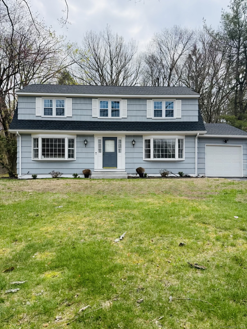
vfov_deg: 71.6
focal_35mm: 24
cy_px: 164
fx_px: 228
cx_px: 124
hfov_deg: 56.8
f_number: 1.78
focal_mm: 6.76
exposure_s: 1/3584
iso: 100
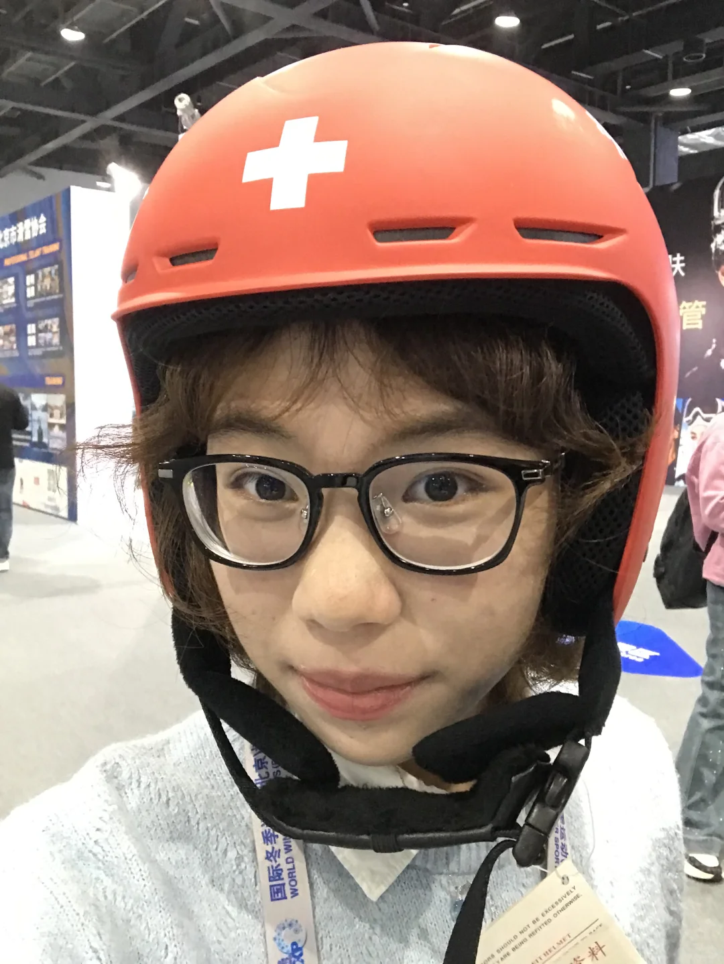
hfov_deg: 44.2
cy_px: 482
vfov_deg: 56.8
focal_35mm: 32
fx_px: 892
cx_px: 362
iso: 200
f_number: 2.2
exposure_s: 1/25
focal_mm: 2.87
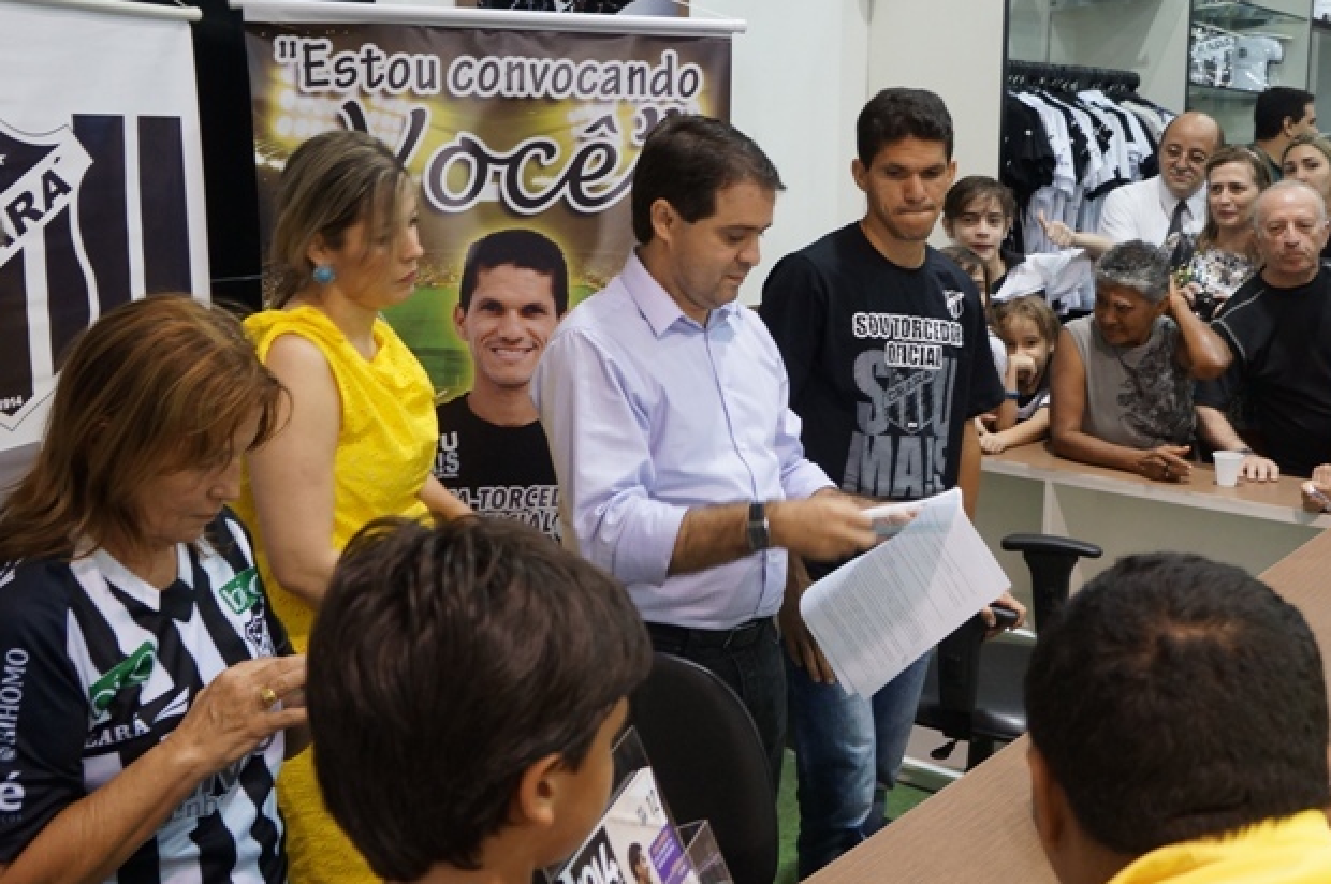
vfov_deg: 32.8
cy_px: 425
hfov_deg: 47.5
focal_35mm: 41
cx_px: 807
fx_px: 1501
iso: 800
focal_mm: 21
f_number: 4
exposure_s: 1/60
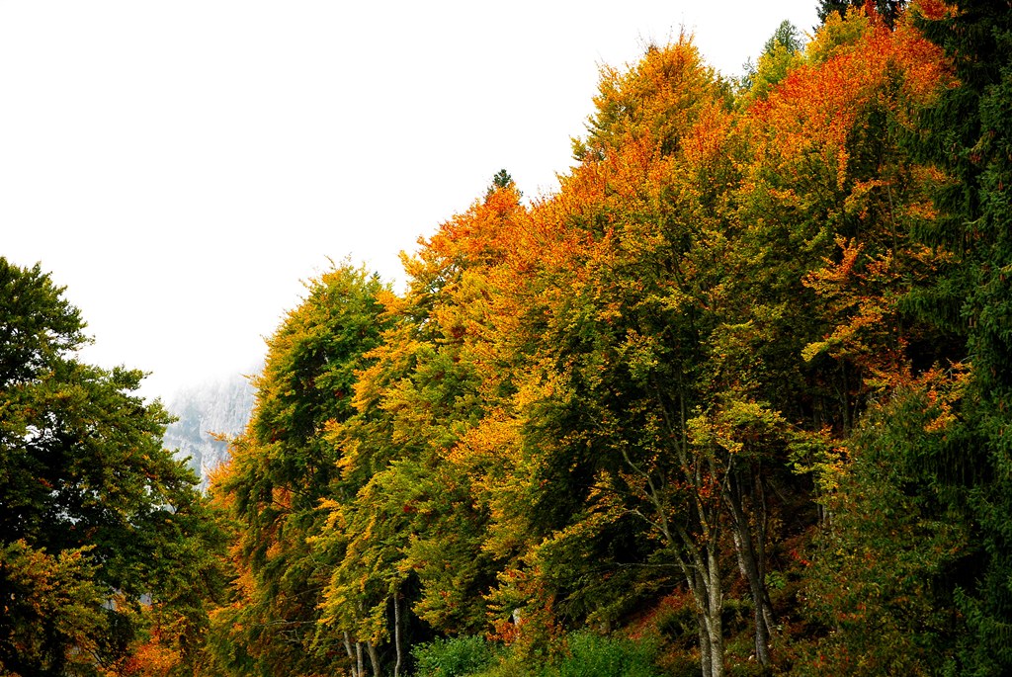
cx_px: 506
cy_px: 338
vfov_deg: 10.2
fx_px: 3799
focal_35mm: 135
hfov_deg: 15.2
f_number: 4.5
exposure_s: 1/100
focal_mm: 90
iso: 200
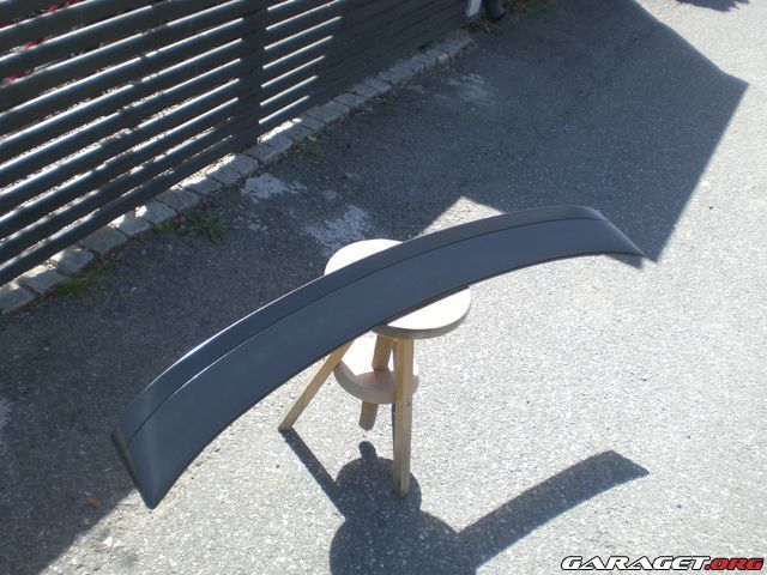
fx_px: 842
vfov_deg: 37.7
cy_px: 288
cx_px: 384
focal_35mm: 38
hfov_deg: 49.0
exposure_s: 1/400
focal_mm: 6.3
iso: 50
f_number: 3.1
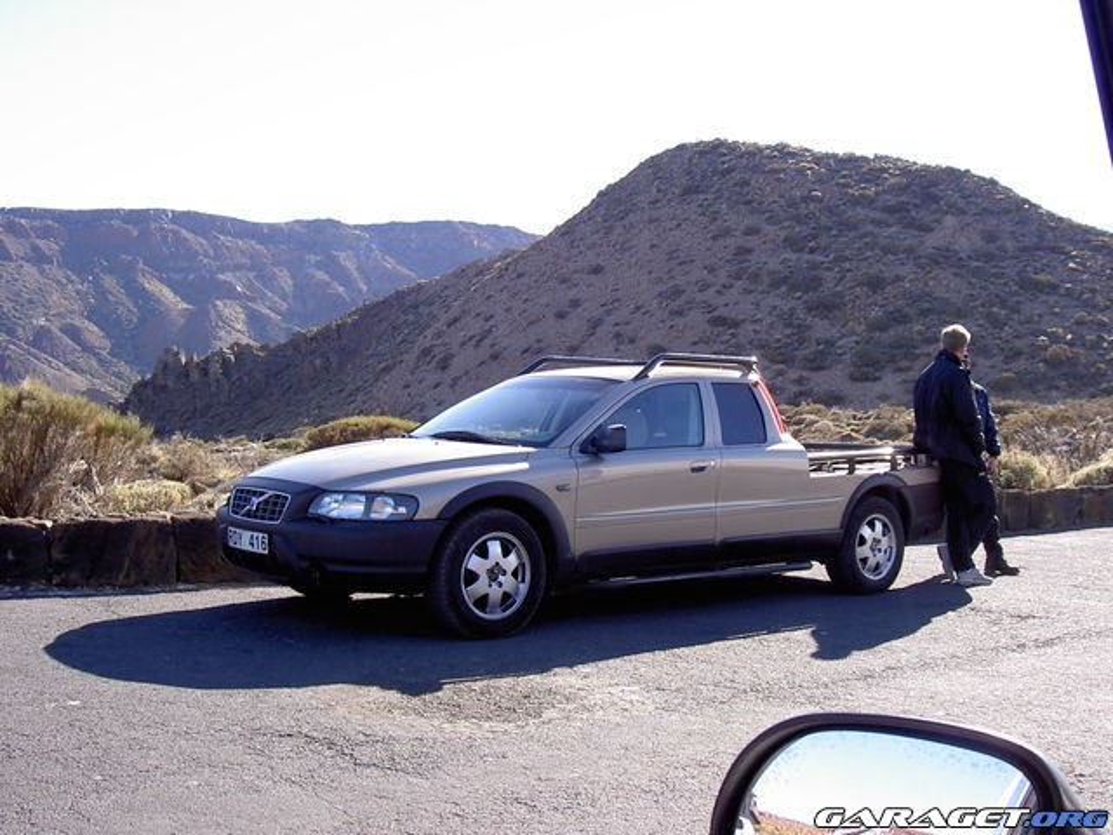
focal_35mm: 39
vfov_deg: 36.8
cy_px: 418
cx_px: 556
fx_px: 1254
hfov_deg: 47.9
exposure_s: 1/222
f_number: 4.7
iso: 100
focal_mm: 8
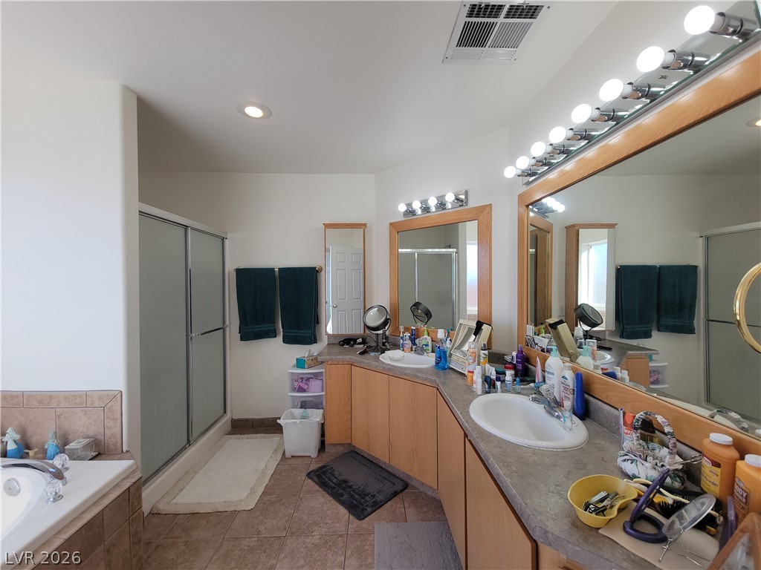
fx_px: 286
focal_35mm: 13
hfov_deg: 106.2
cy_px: 285
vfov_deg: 89.9
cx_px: 380
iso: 50
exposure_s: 1/253
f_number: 2.2
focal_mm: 2.2
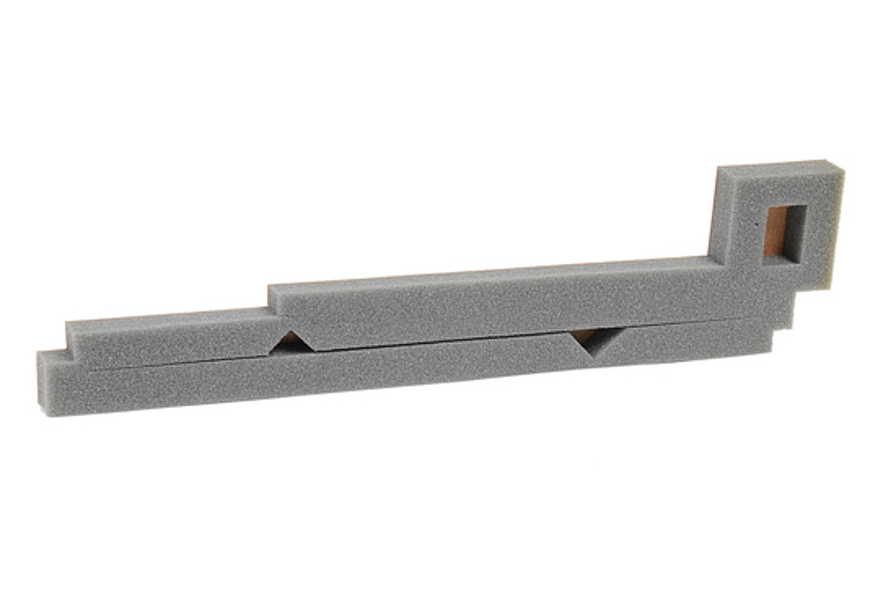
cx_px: 461
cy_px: 280
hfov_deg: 25.8
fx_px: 1953
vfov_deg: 17.3
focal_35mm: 79
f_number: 19
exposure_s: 1/180
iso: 400
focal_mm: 45
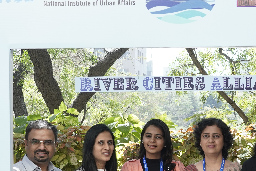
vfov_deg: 15.8
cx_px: 193
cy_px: 167
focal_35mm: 85
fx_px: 604
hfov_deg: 23.7
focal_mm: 33
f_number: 8
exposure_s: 1/125
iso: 400
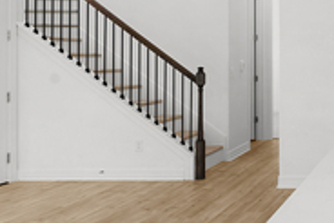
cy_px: 43
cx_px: 419
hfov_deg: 28.6
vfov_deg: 22.7
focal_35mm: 59
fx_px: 548
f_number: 9
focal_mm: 17
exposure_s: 1/20
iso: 100
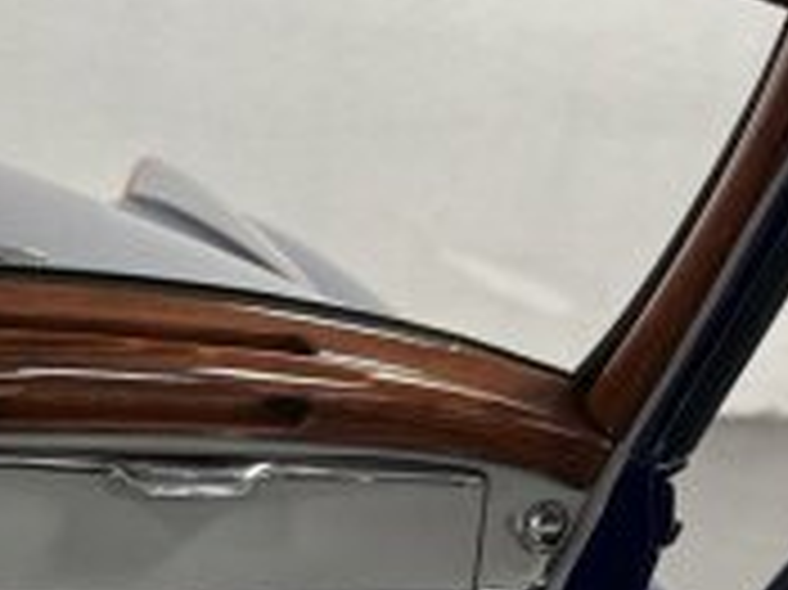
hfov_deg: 19.7
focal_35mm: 88
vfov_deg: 16.2
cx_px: -342
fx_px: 2002
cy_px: 680
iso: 160
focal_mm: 6.86
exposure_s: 1/50
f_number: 1.78
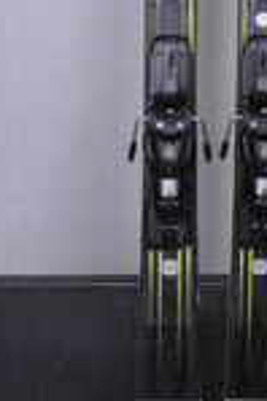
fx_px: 1266
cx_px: 214
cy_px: -46
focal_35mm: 114
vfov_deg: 17.4
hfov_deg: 12.0
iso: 3200
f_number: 8
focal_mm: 25
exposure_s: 1/125
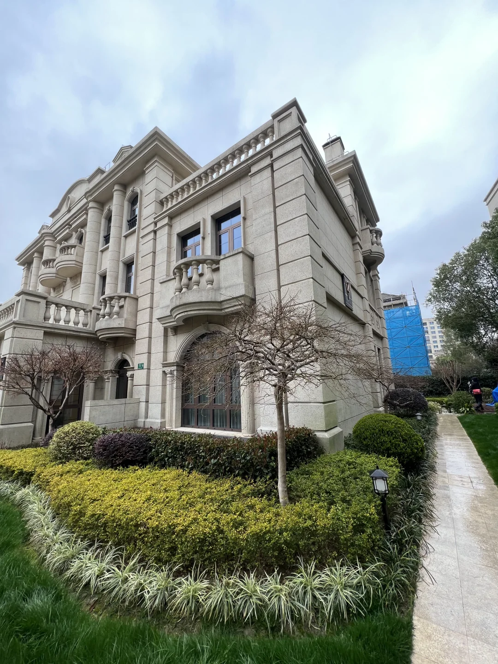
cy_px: 332
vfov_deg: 106.2
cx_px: 249
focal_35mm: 13
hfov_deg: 89.9
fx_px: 249
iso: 32
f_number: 1.8
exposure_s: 1/184
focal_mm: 1.57
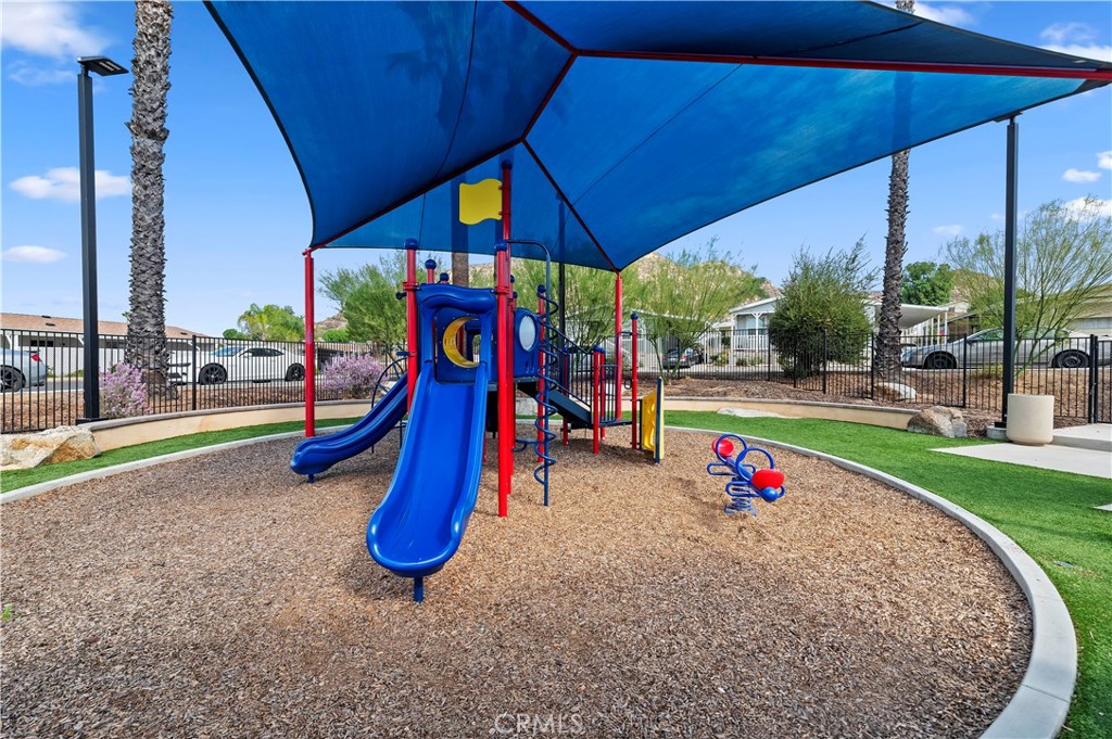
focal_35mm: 14
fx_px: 432
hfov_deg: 104.3
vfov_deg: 81.1
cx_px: 556
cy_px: 370
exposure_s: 1/200
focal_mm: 14
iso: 500
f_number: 9
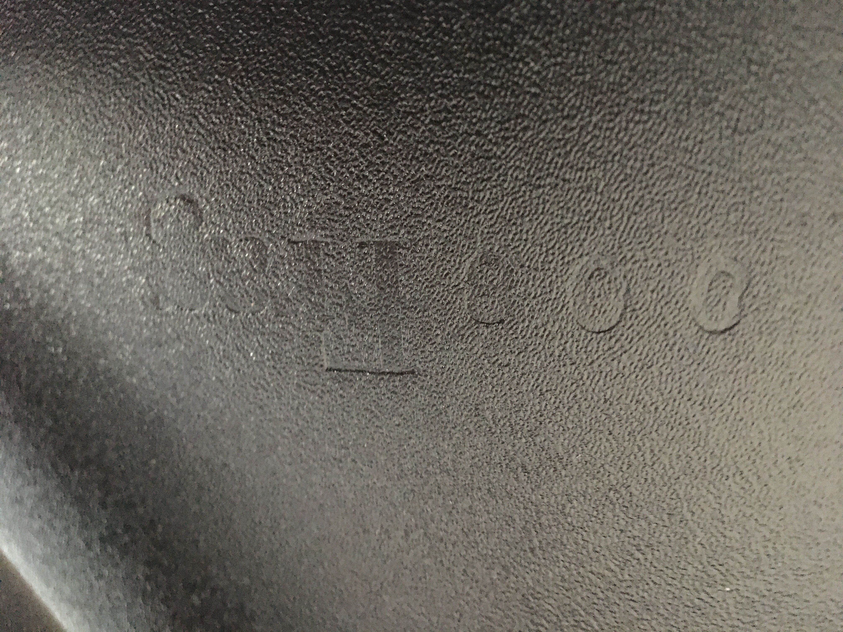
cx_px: 422
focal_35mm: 29
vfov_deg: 48.2
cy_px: 316
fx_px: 706
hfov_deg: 61.7
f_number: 2.2
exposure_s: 1/17
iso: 640
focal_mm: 4.15
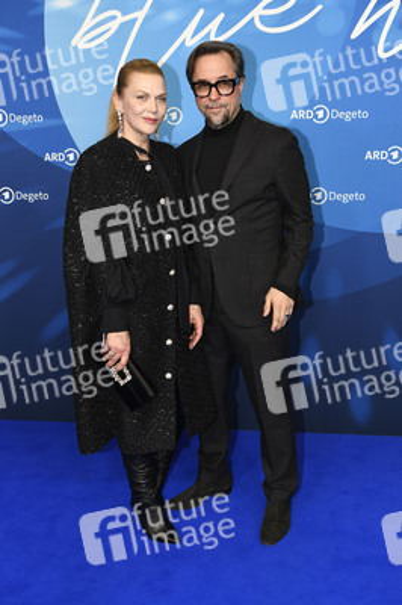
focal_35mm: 34
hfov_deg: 38.8
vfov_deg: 55.8
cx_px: 201
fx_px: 570
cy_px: 302
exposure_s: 1/320
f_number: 4
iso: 800
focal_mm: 34
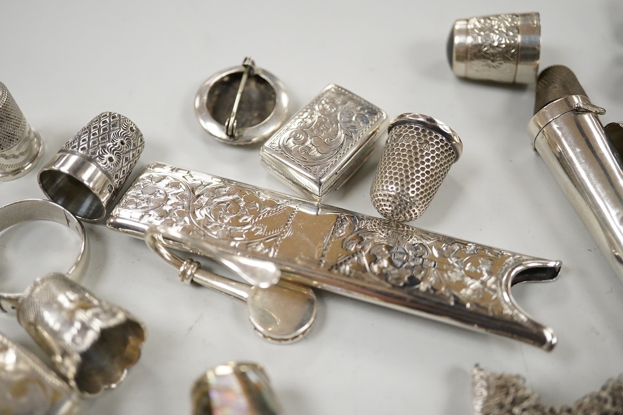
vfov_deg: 29.9
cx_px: 312
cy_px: 208
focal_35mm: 45
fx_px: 779
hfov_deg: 43.6
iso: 2500
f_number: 3.5
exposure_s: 1/640
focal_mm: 30
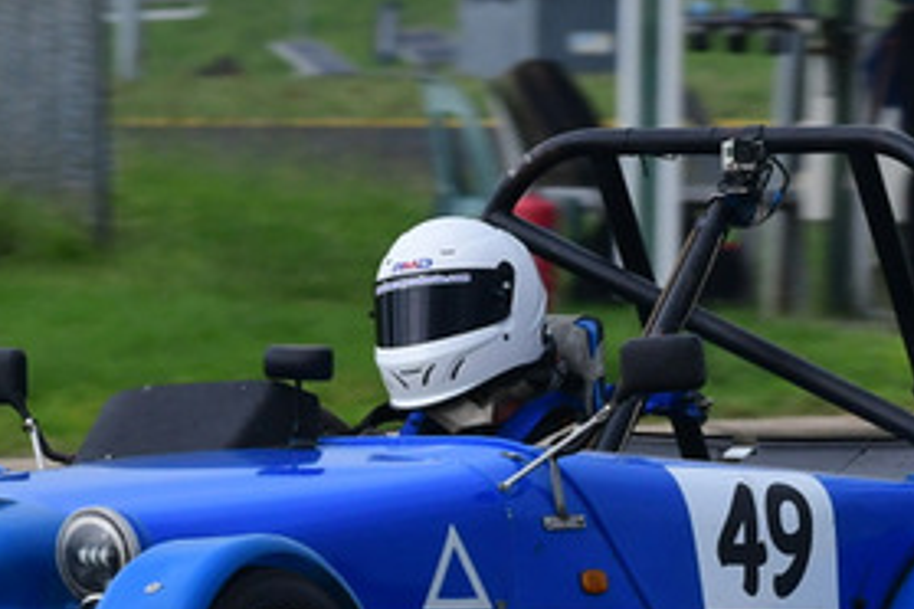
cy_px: 347
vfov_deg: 1.3
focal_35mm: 1076
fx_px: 27316
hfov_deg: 1.9
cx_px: 219
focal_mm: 250
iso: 800
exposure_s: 1/640
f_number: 11
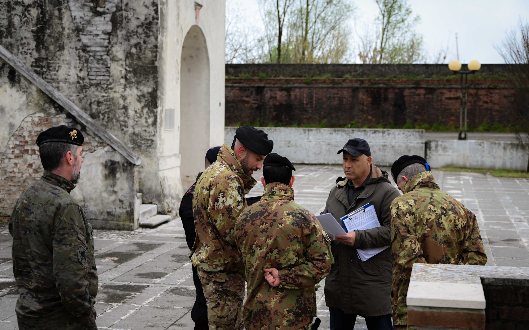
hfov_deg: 32.0
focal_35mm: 64
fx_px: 923
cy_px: 166
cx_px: 262
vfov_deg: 20.3
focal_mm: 62
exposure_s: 1/250
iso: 400
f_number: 6
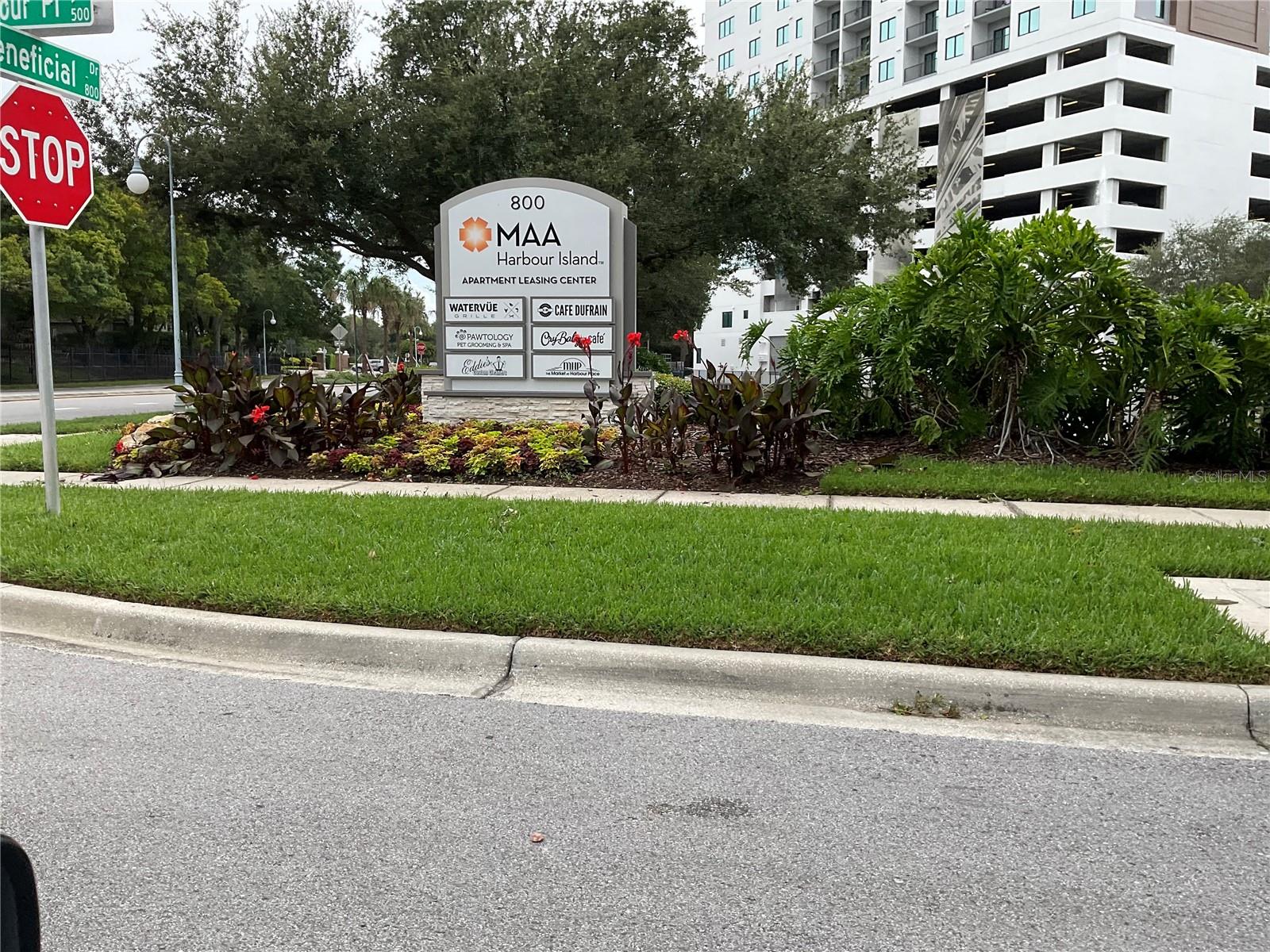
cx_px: 635
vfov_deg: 48.2
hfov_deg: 61.7
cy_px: 476
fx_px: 1064
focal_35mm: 29
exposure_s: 1/627
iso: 16
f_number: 1.8
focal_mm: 3
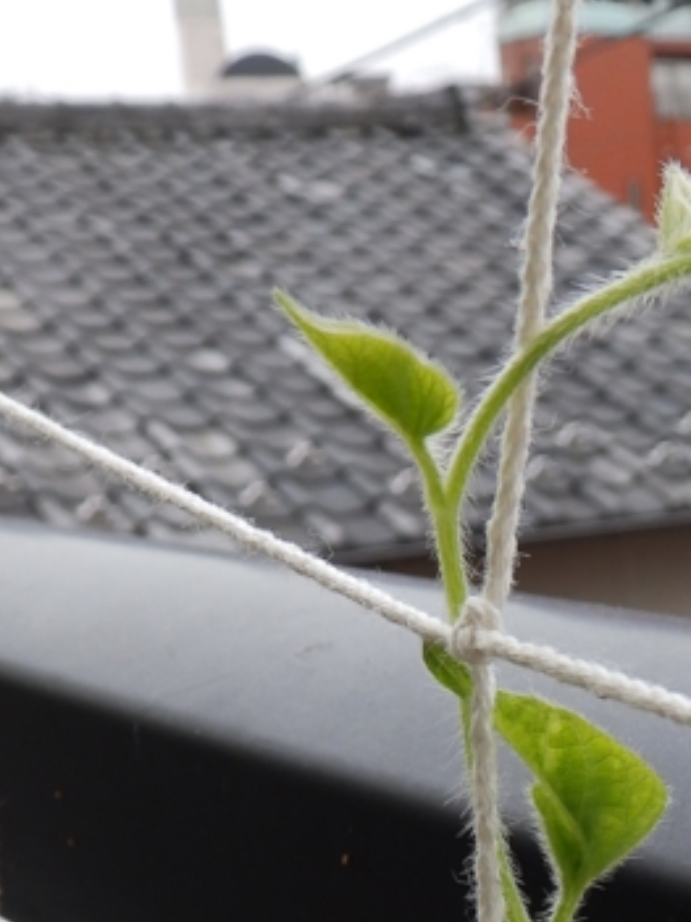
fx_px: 1944
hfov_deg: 19.5
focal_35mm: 73
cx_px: 707
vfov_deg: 25.2
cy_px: 954
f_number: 4.5
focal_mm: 5.7
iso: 80
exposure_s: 1/200
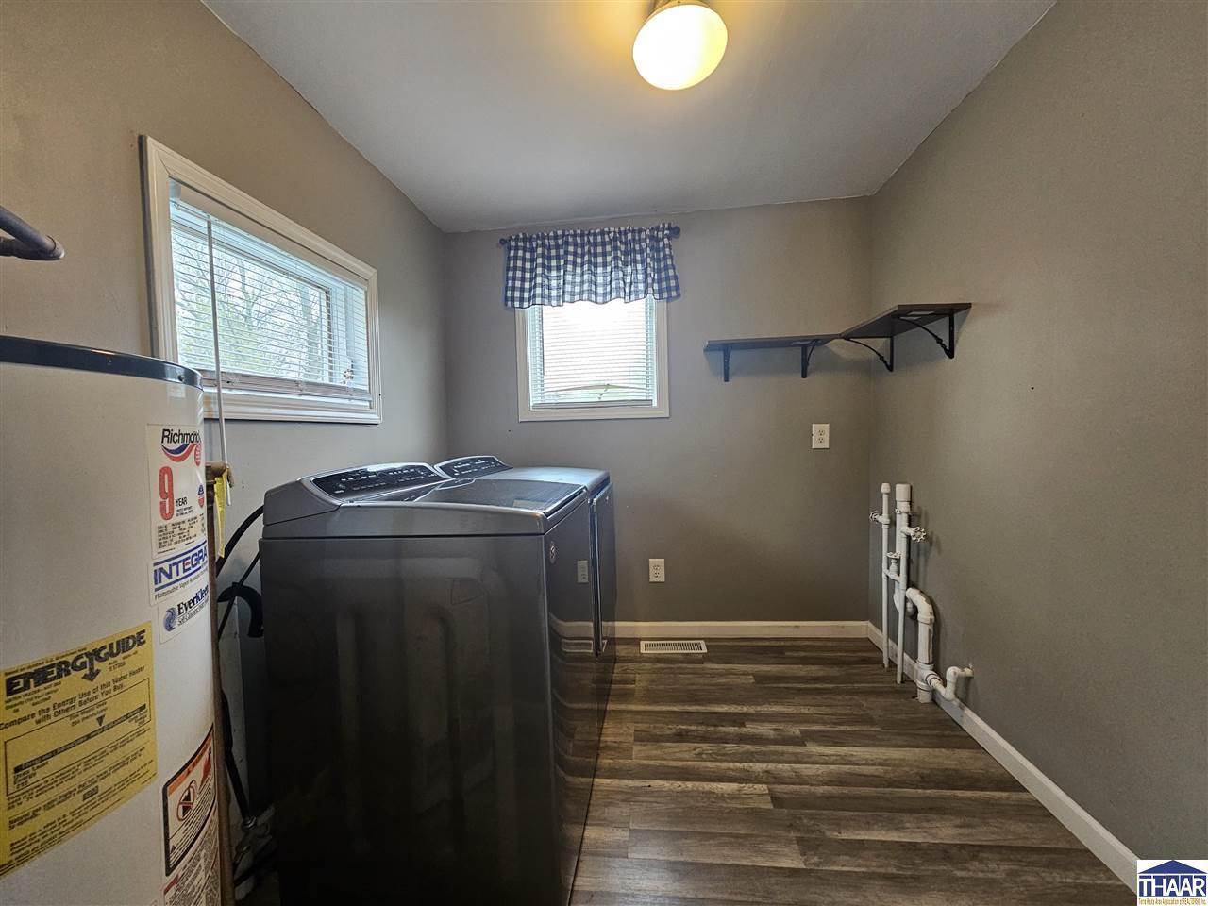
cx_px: 604
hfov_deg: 106.2
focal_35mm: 13
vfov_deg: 89.9
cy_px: 453
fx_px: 454
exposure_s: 1/40
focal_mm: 2.2
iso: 320
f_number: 2.2
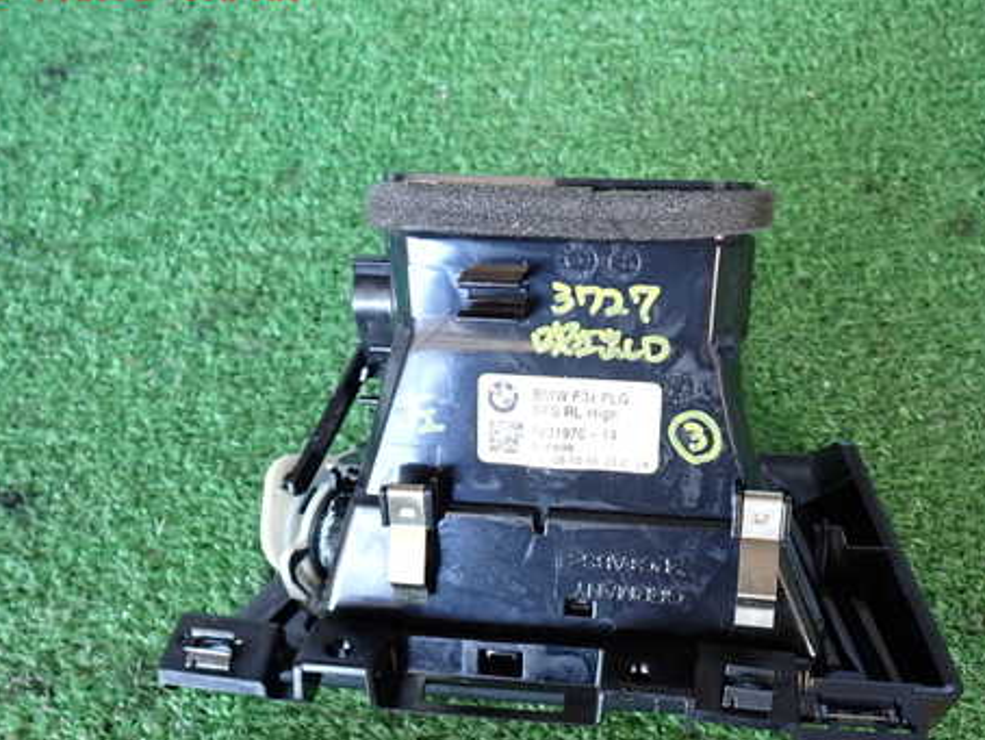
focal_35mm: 37
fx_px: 1053
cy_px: 447
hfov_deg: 50.0
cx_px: 555
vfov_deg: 38.5
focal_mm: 5.05
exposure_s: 1/40
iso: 200
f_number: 2.2
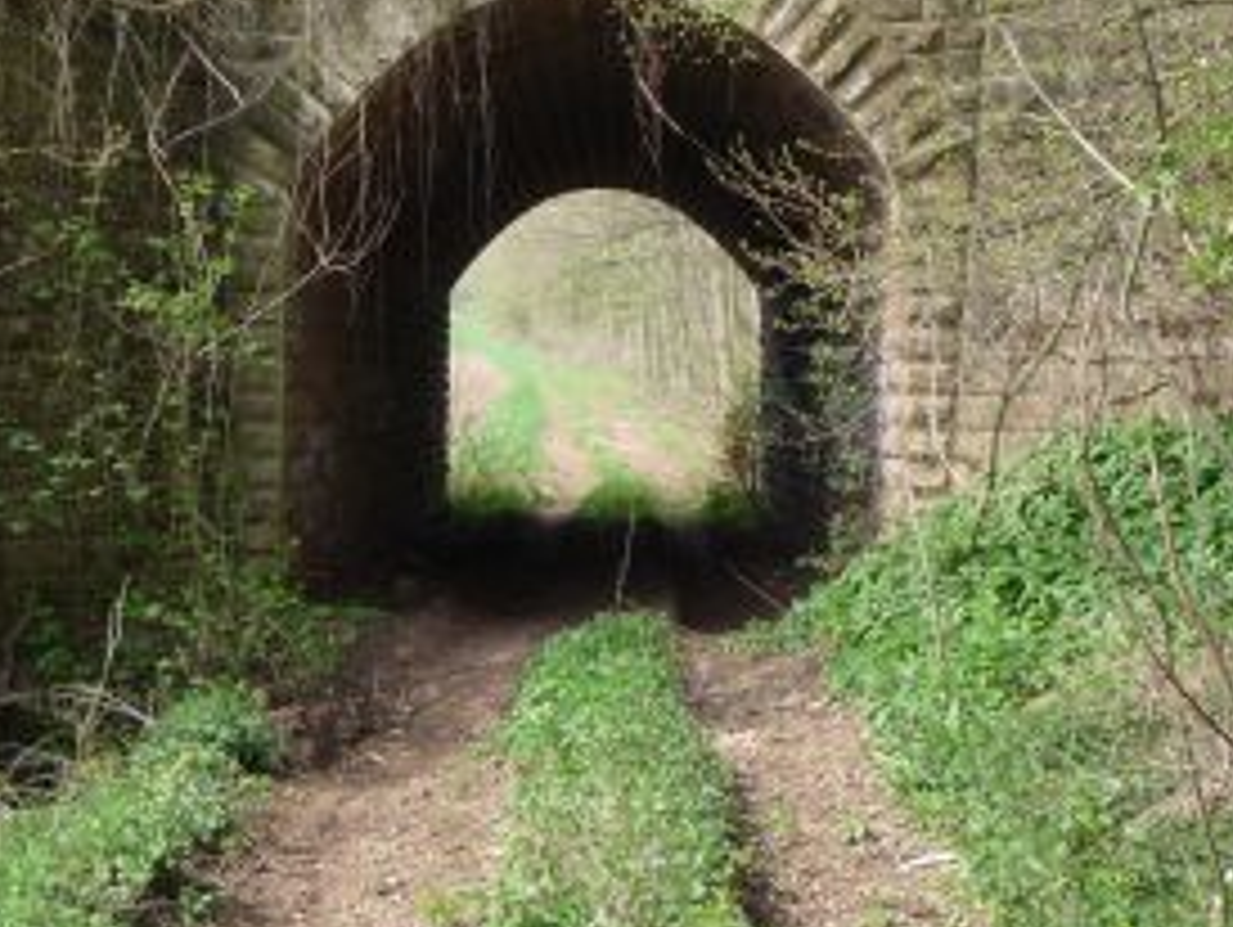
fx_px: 1996
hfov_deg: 33.8
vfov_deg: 25.7
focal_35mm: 56
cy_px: 202
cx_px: 342
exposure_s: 1/200
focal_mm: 5.2
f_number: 4
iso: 100
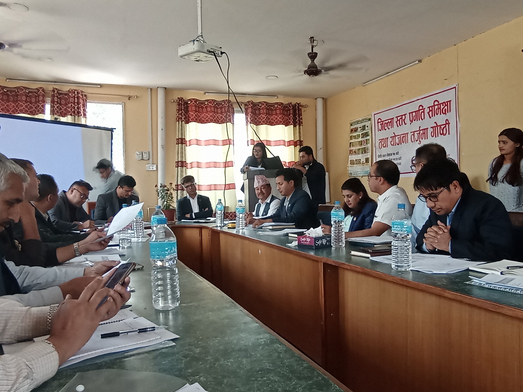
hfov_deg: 94.5
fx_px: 242
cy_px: 196
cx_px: 262
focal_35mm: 16
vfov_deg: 78.1
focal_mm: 1.65
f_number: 2.2
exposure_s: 1/50
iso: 74
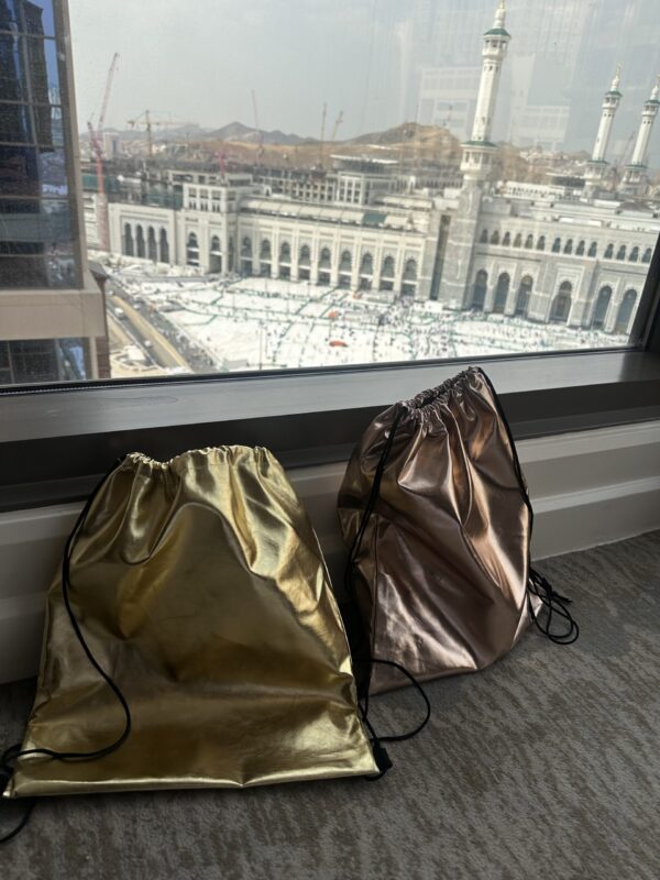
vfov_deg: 71.6
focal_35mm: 24
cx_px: 330
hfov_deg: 56.8
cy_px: 440
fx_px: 610
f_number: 1.78
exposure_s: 1/1119
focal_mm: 6.86
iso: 80
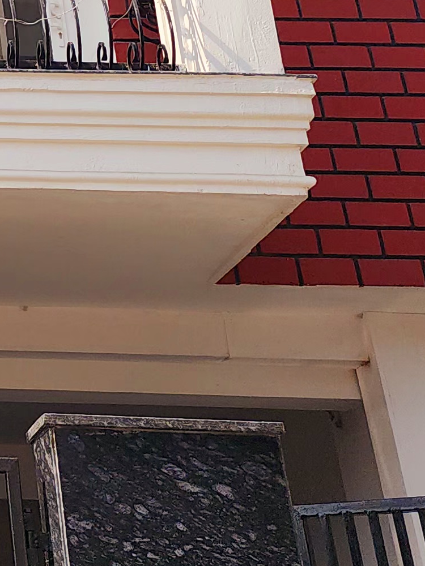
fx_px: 1506
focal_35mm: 92
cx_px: -363
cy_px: -190
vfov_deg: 19.5
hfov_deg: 14.1
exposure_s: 1/909
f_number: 1.8
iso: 12
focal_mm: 6.4
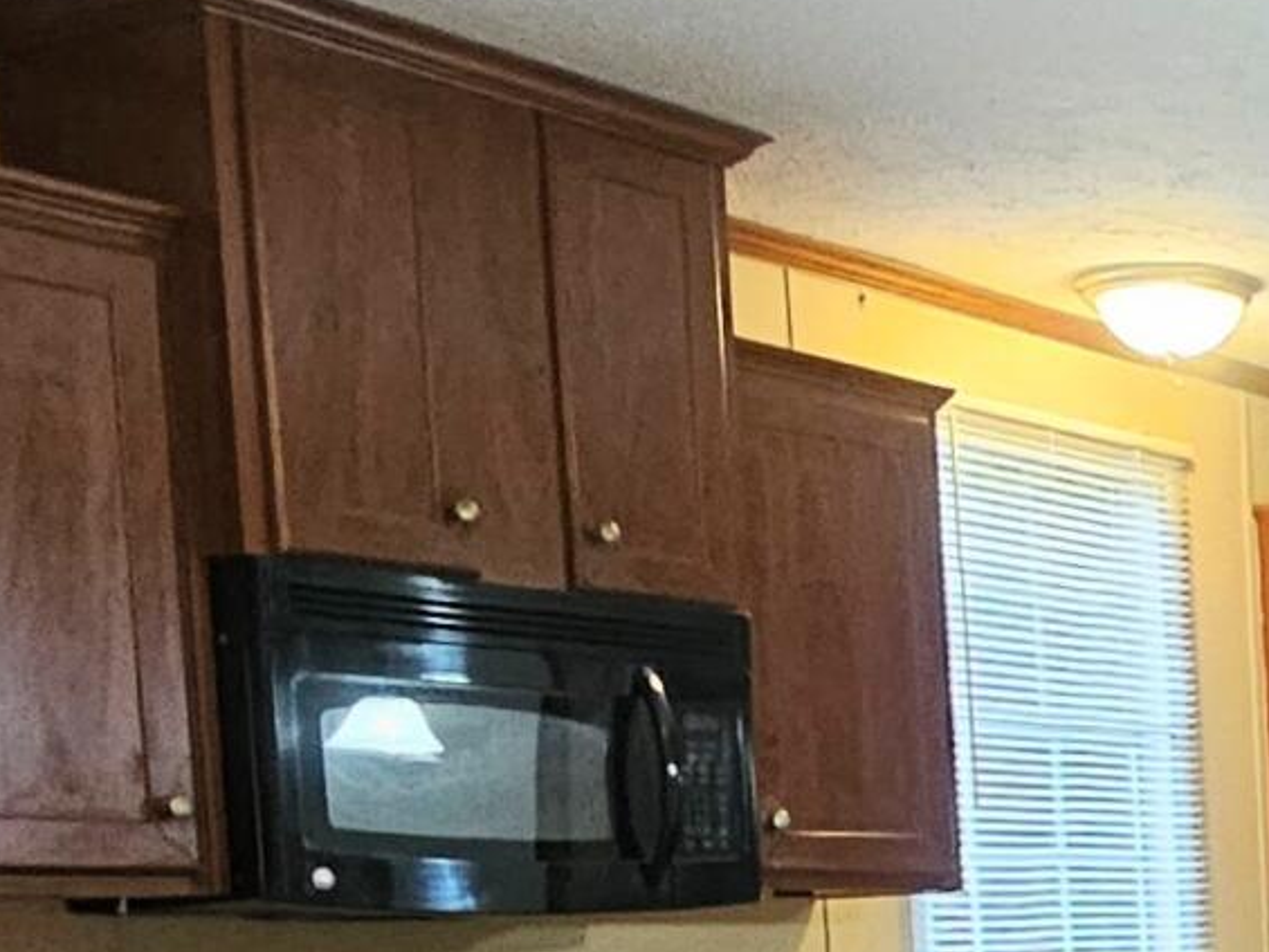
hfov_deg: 22.8
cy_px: 1126
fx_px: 2530
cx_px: 1914
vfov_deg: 20.1
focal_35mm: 69
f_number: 2.2
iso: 400
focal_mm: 2.2
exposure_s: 1/30
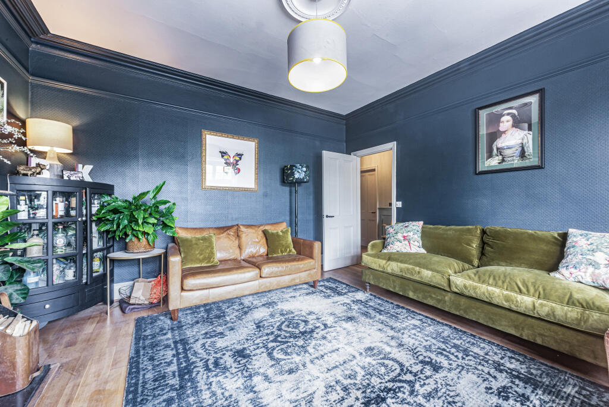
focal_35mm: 14
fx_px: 237
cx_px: 304
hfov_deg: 104.2
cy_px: 204
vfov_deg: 81.3
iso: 200
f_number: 16
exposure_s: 2
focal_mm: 14
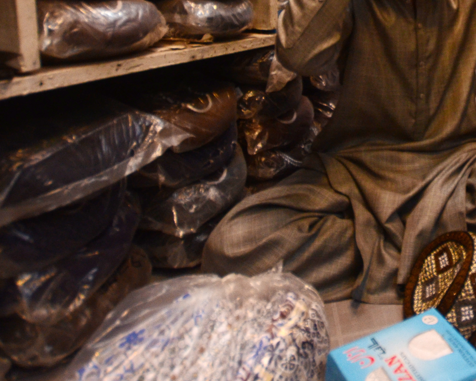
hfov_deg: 45.4
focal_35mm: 35
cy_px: 11
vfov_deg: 38.1
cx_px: 451
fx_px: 493
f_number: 4
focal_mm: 10
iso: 800
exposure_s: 1/320
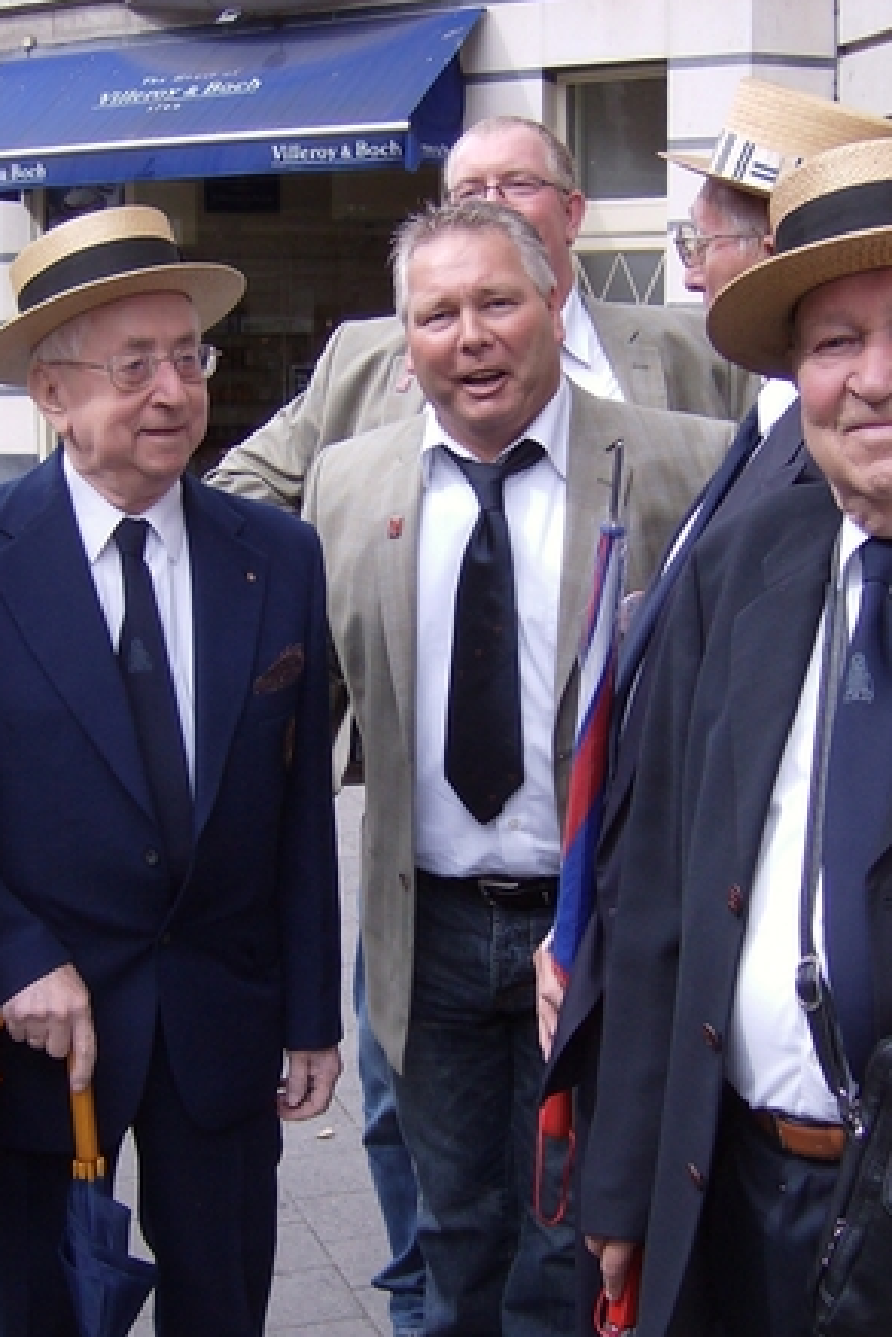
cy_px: 678
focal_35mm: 51
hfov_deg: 26.5
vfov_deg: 38.9
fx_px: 1894
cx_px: 411
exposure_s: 1/413
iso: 100
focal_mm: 6
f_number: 2.8
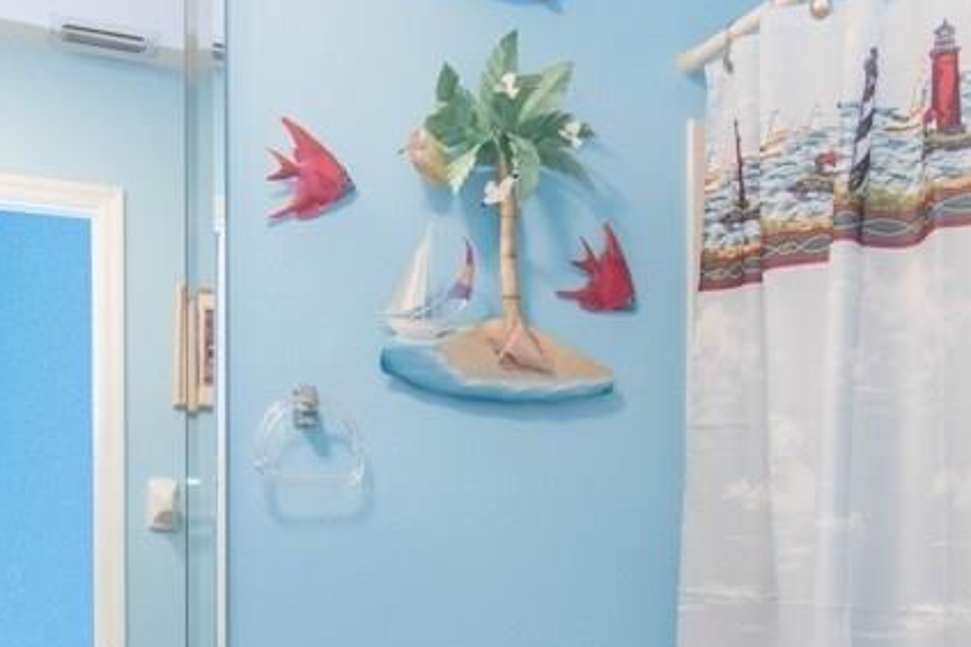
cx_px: 466
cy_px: 579
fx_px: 1273
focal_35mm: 47
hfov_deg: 41.7
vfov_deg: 27.5
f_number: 8
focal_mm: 13
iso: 640
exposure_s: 1/6
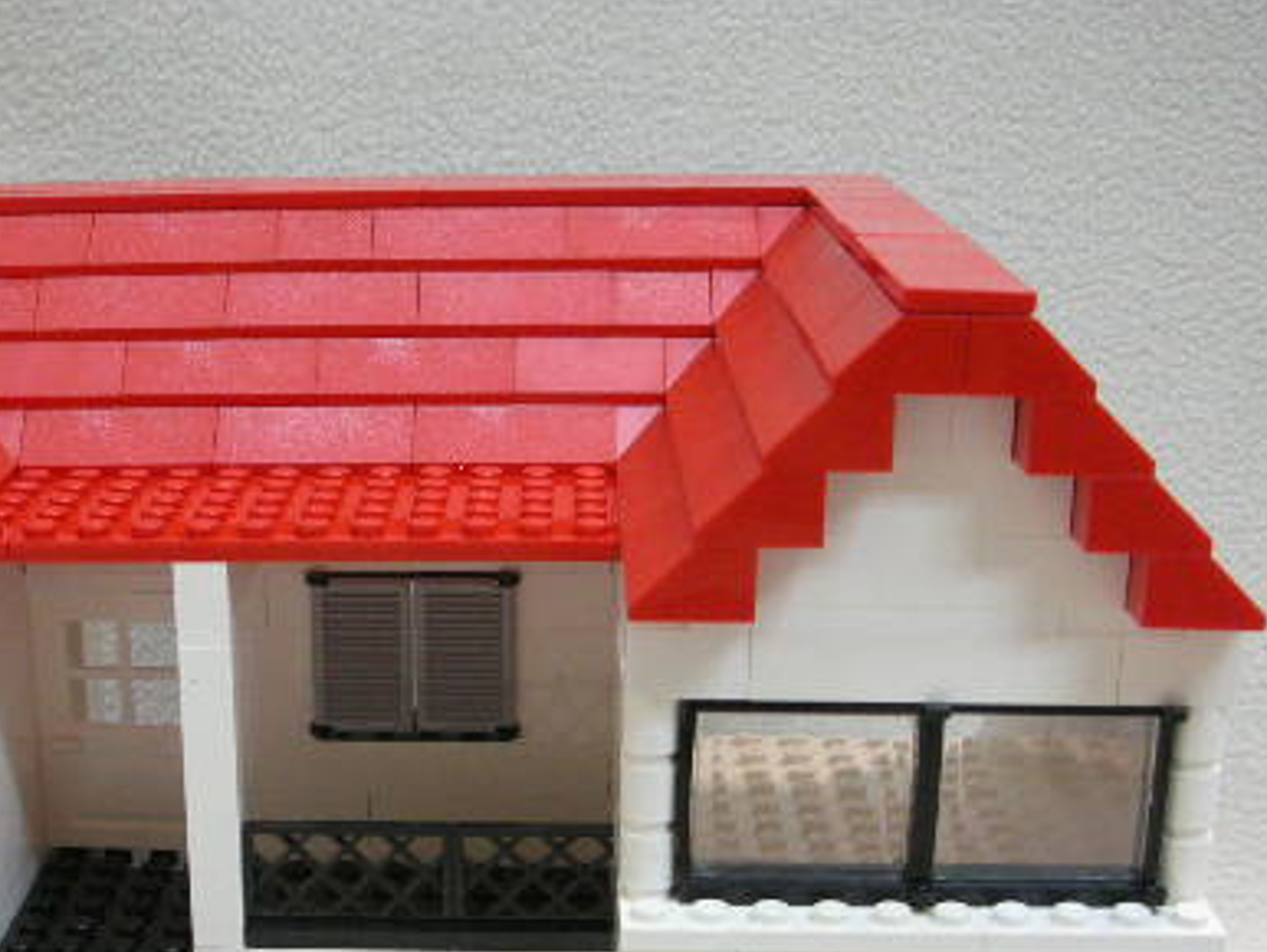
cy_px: 732
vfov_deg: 24.9
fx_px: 2124
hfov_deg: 32.7
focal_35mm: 58
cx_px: 341
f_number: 2.8
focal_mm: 5.8
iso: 200
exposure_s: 1/17.7
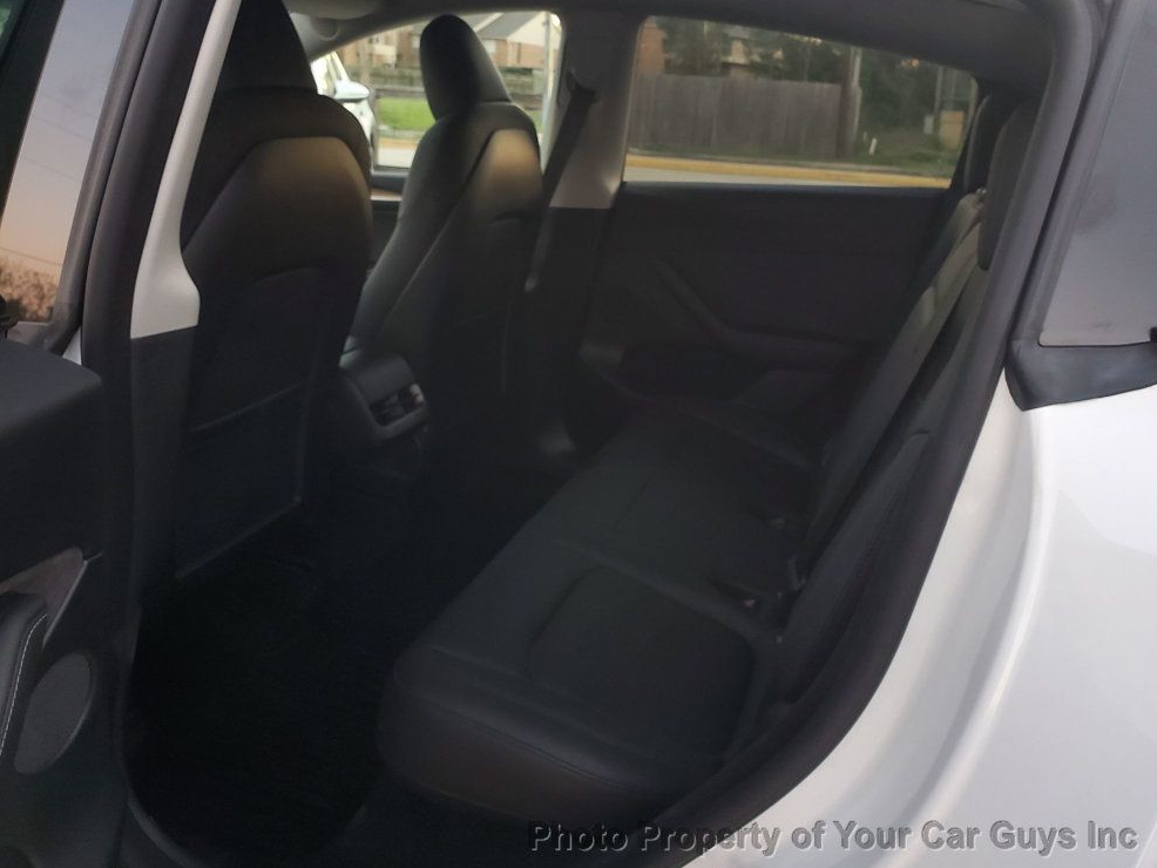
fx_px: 903
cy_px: 426
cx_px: 600
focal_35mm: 27
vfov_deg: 51.4
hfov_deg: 65.3
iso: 320
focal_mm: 4.3
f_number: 2.4
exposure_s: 1/40
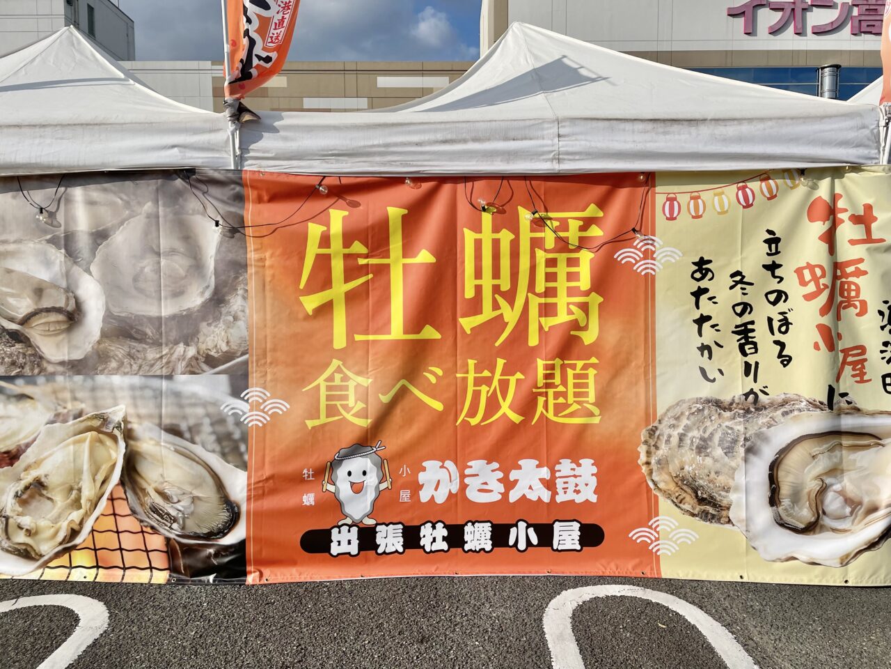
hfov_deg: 67.3
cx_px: 446
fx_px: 669
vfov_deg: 53.1
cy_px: 334
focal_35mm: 26
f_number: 1.6
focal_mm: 4.2
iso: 32
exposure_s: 1/6135
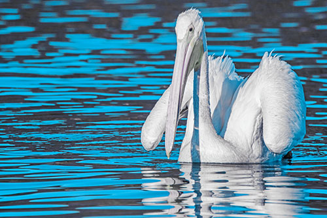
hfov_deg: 2.4
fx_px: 7718
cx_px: 164
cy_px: 109
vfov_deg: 1.6
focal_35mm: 850
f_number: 12
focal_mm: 850
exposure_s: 1/2500
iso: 800
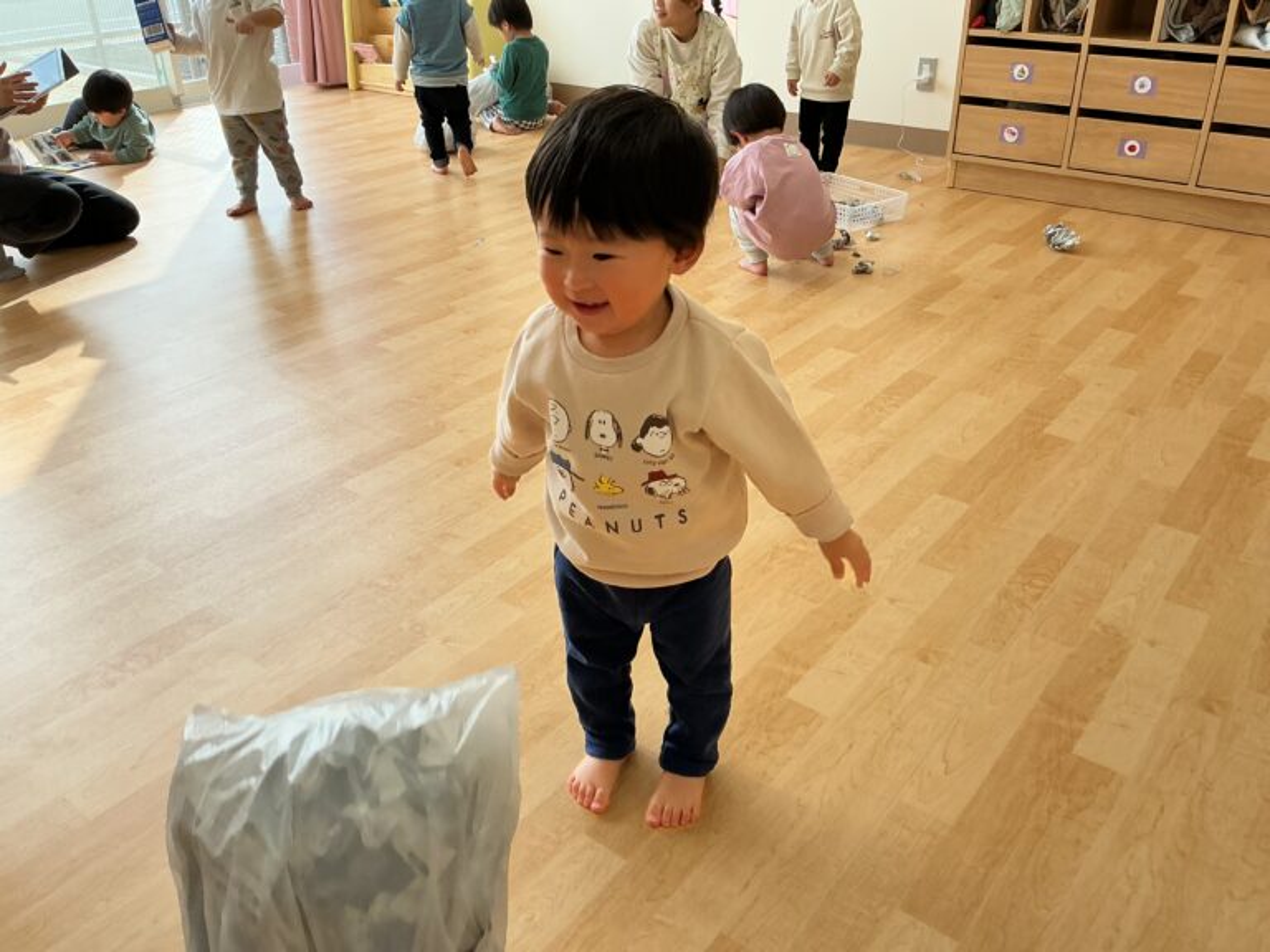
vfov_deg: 48.2
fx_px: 1064
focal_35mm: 29
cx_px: 635
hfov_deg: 61.7
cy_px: 476
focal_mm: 3
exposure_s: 1/194
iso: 20
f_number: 1.8
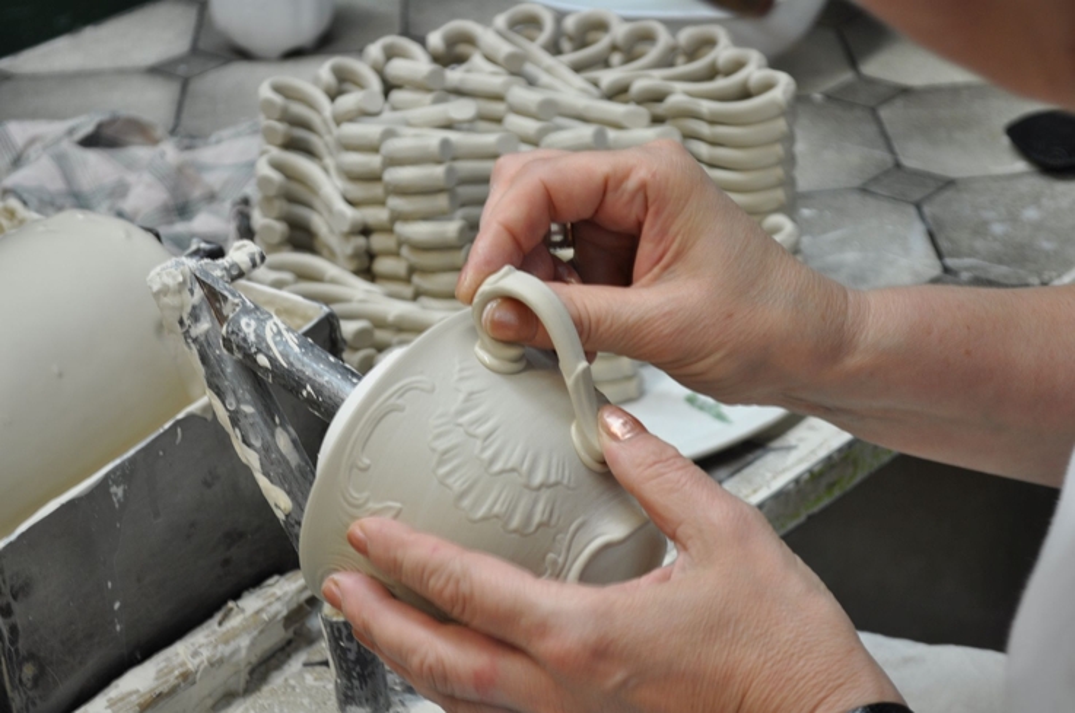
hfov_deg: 24.7
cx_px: 538
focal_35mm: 82
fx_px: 2460
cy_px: 356
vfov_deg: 16.5
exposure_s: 1/15
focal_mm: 55
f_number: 5.6
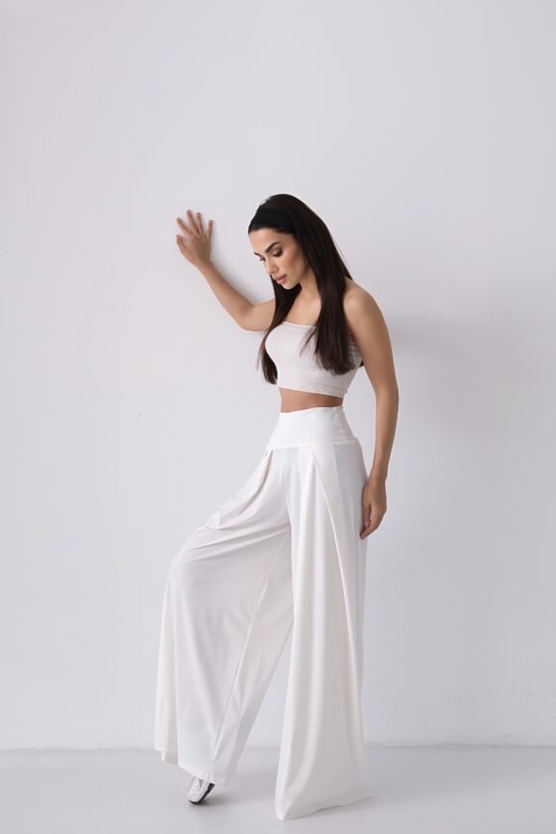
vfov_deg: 49.6
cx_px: 289
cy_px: 424
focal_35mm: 39
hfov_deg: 34.2
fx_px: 904
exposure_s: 1/60
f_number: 5.6
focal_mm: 24.7
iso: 2000
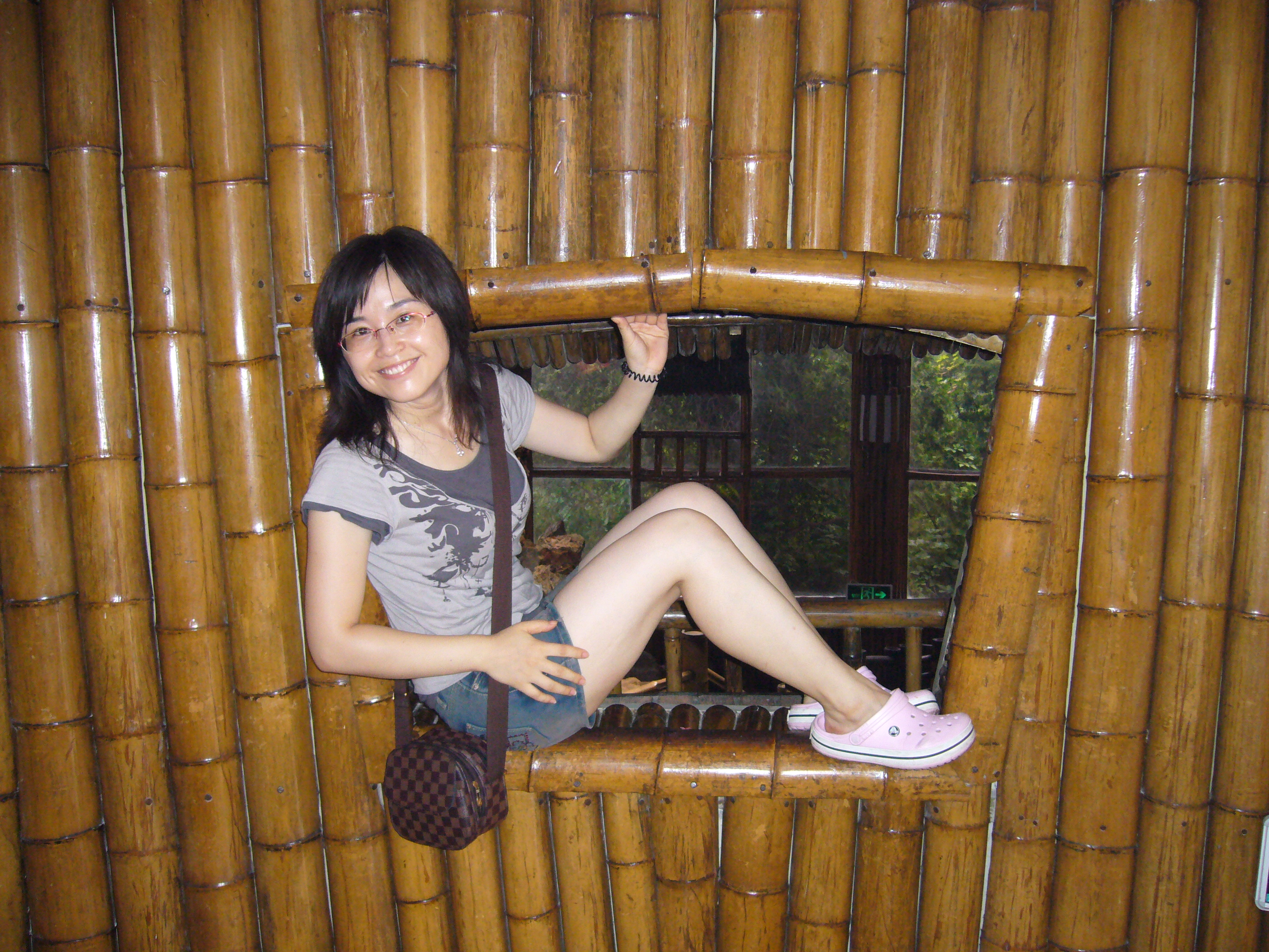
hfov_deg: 52.6
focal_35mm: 35
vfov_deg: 40.7
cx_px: 634
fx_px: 1283
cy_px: 476
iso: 250
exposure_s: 1/60
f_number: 2.8
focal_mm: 5.8
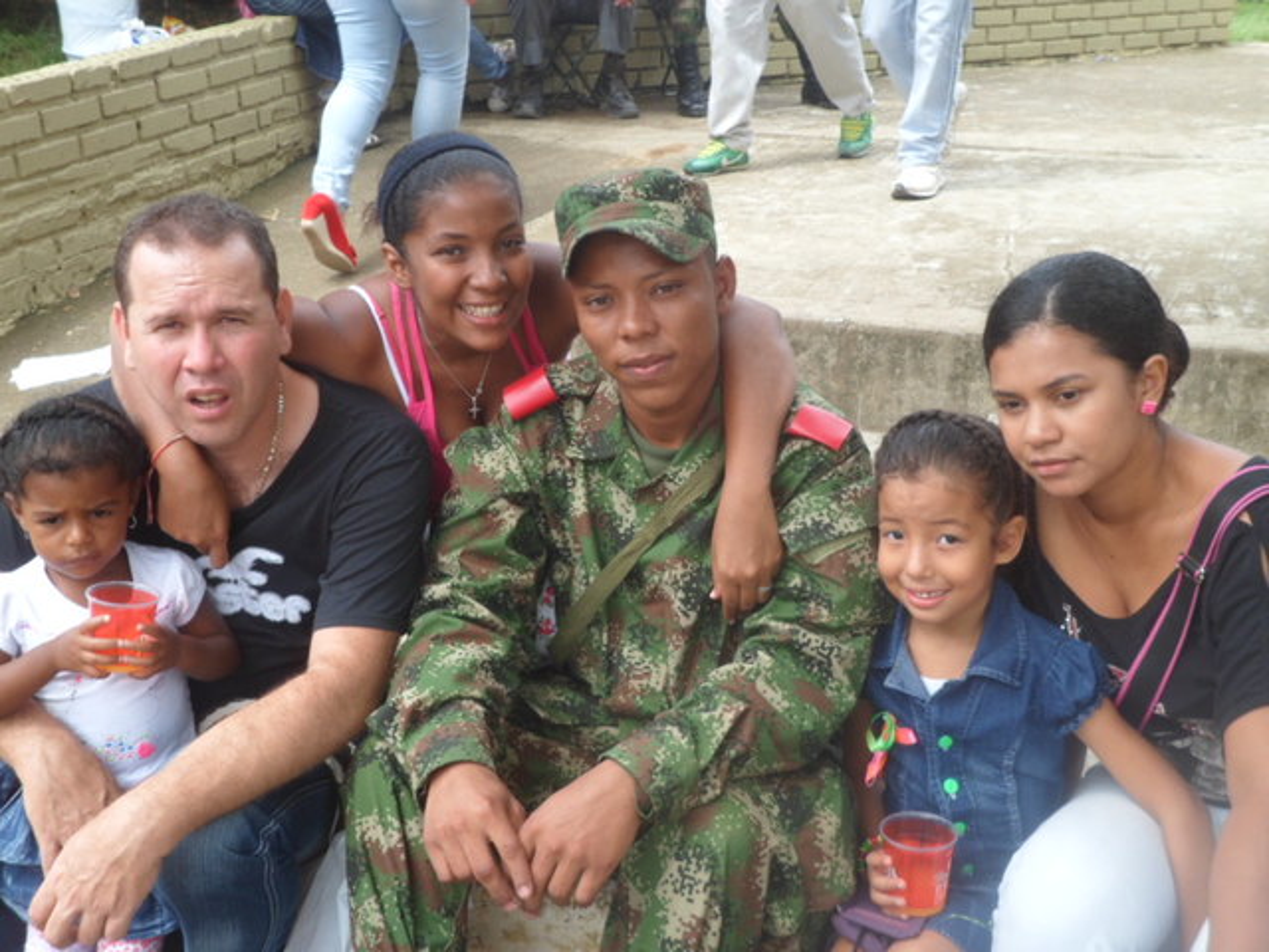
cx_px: 634
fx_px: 1540
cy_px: 476
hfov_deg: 44.8
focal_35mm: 42
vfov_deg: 34.3
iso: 80
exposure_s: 1/125
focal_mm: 7.8
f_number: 4.2
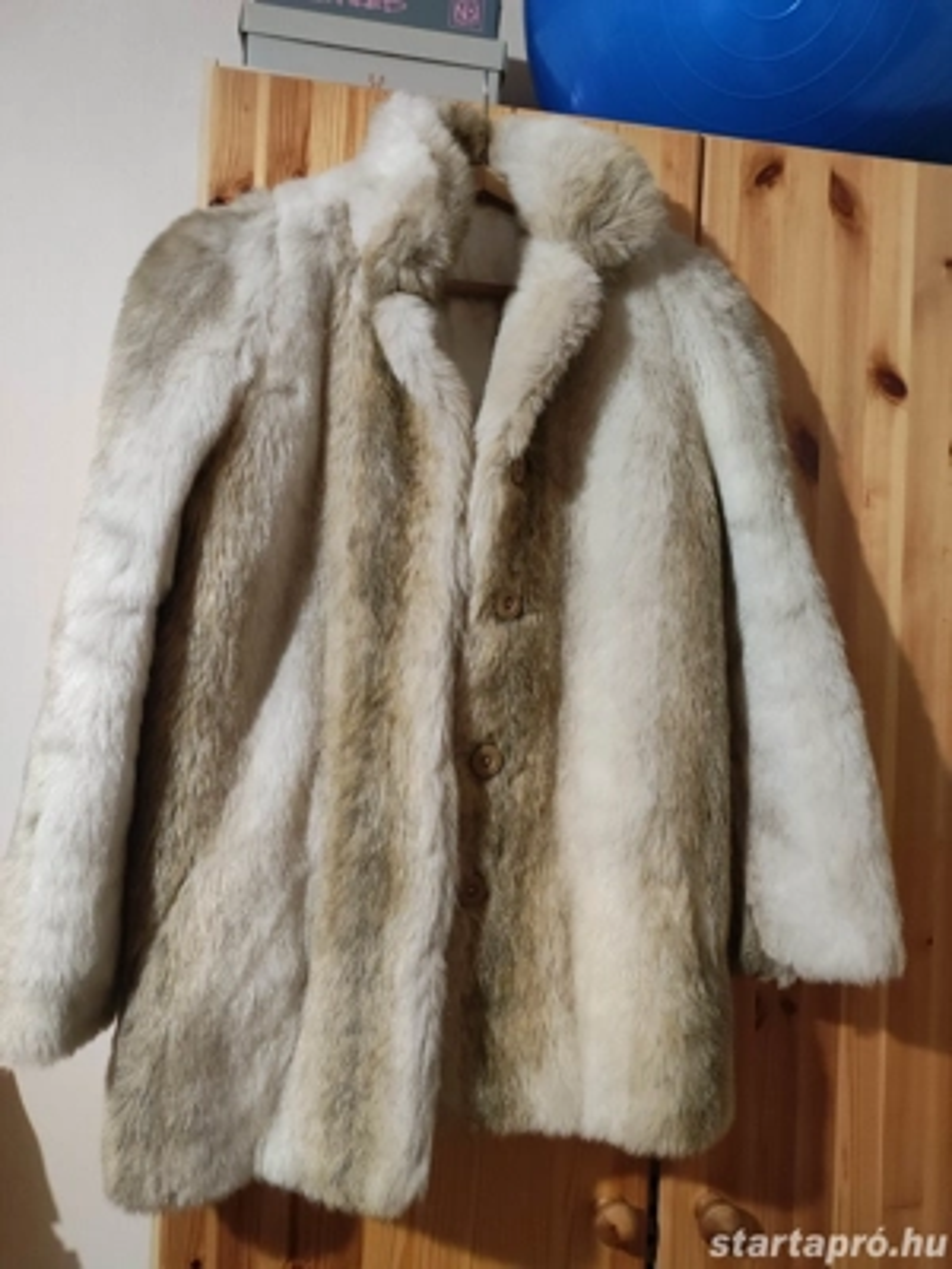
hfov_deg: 54.9
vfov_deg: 69.4
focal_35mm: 25
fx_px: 917
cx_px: 476
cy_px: 634
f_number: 1.79
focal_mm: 4.7
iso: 1844
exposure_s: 1/33
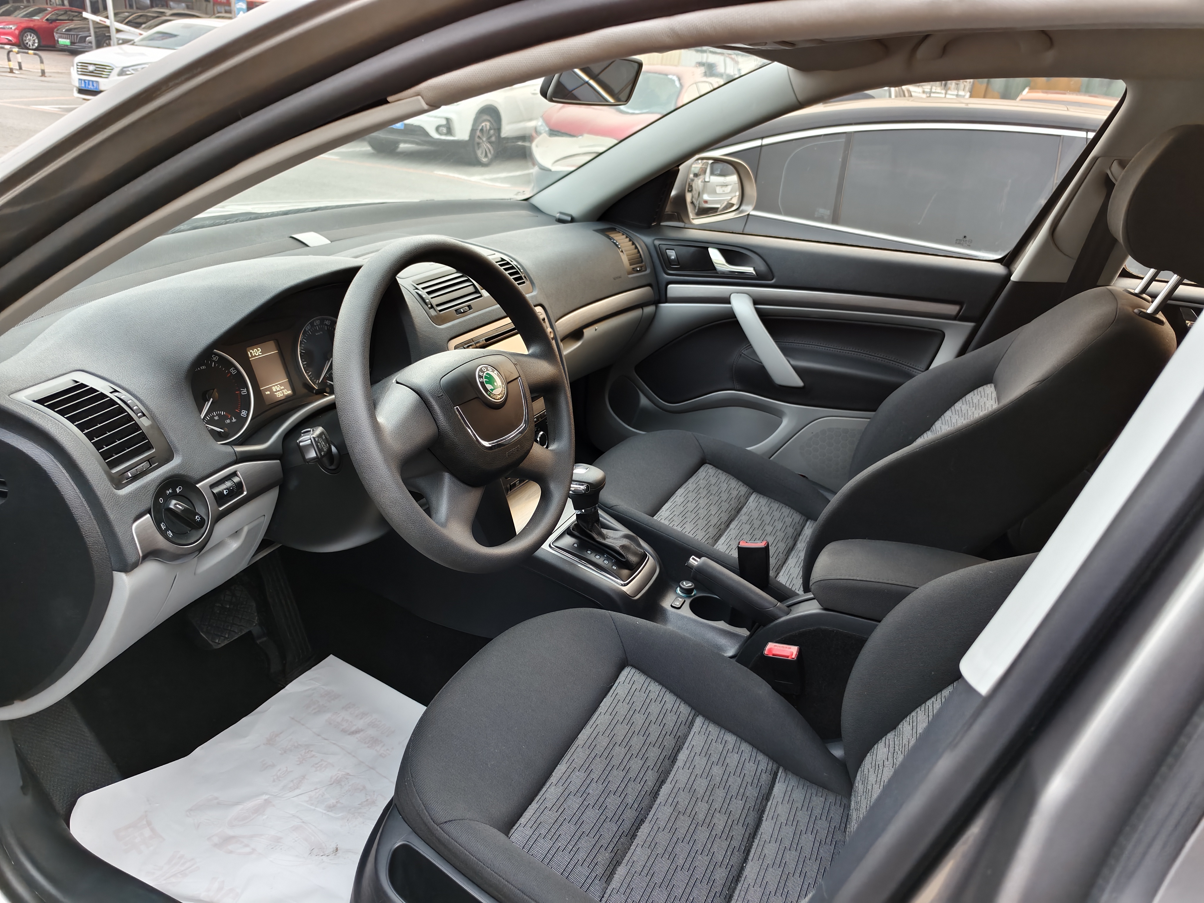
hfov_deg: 73.9
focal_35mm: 23
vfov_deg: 58.9
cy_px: 452
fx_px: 800
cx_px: 602
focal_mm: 5.6
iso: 137
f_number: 1.57
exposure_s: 1/100
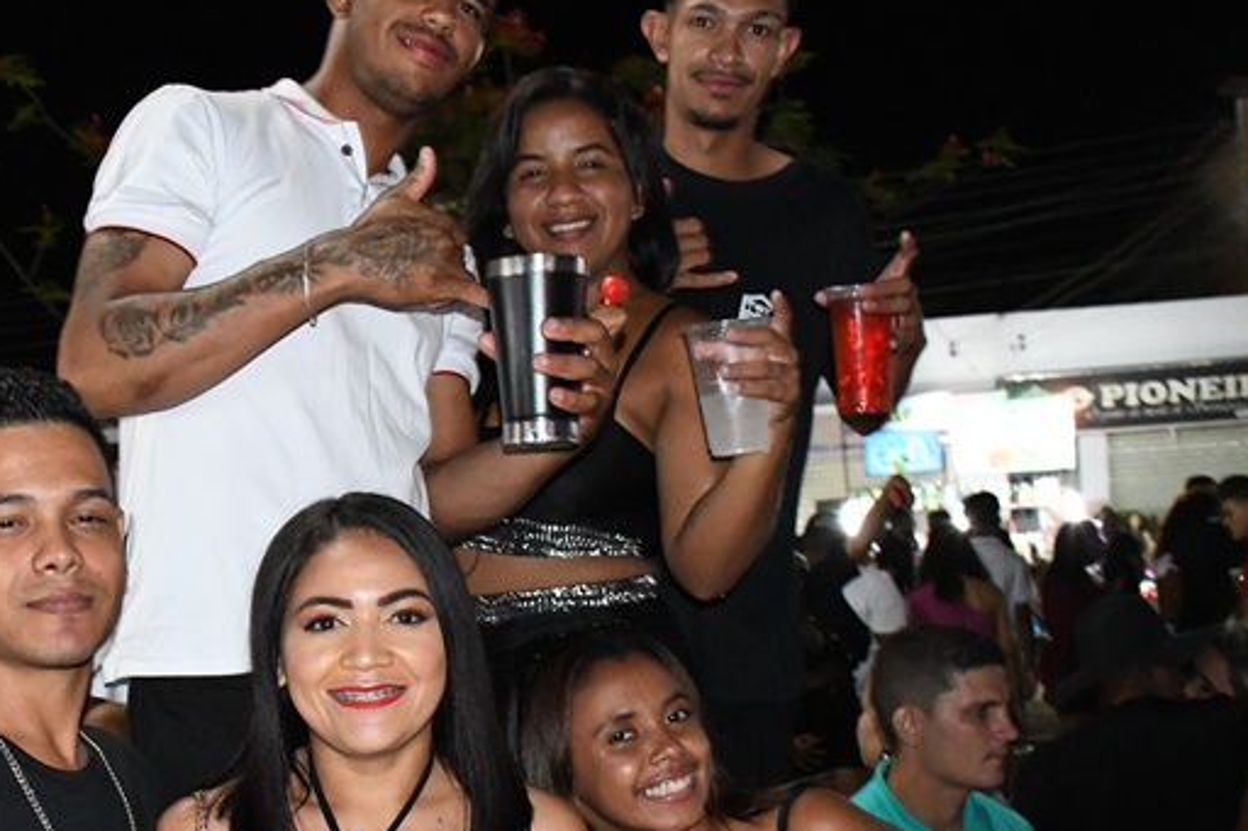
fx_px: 2010
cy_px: 585
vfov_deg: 23.2
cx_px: 305
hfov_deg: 33.8
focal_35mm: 58
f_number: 6.3
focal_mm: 22
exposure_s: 1/60
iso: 8000
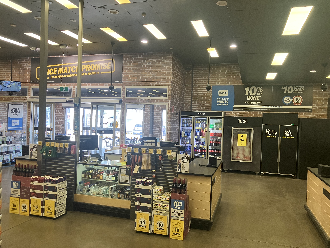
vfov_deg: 49.7
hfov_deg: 63.4
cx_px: 165
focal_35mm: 28
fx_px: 267
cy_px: 124
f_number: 1.8
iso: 50
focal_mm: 3.99
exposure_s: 1/50
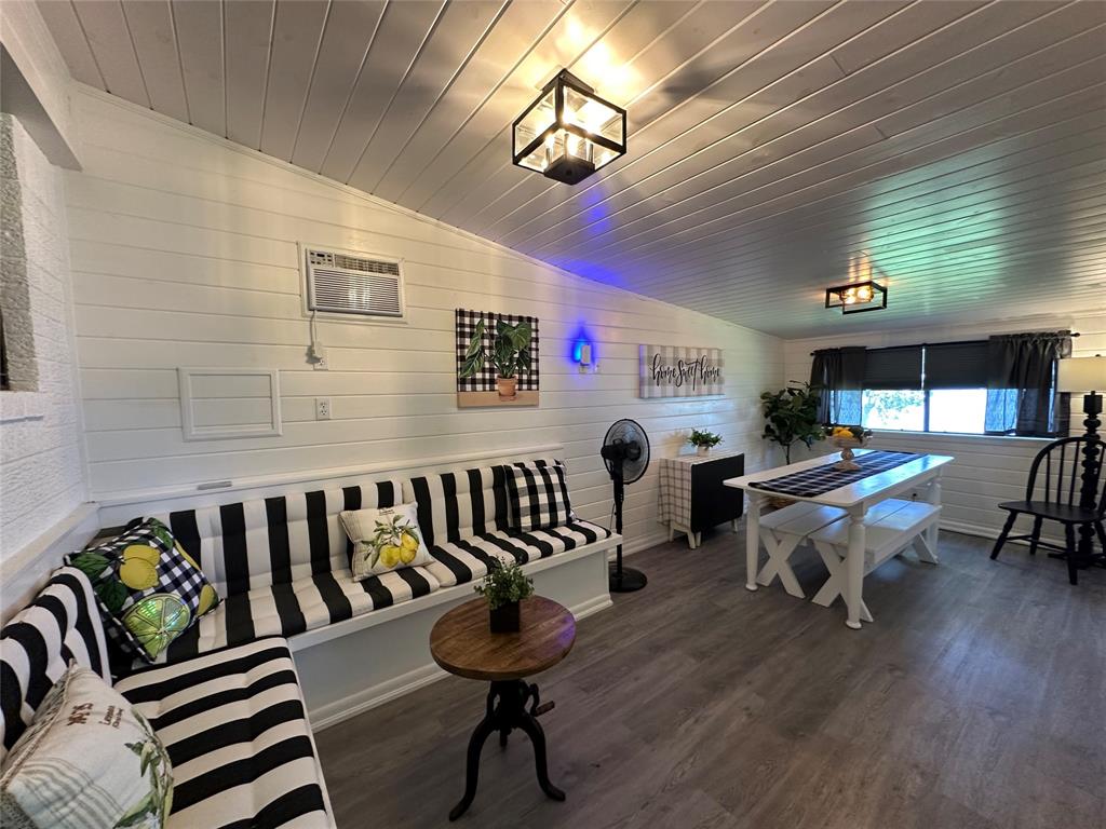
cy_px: 414
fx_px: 447
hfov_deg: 102.1
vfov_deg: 85.7
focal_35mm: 14
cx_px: 553
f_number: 2.2
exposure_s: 1/60
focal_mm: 2.22
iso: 200
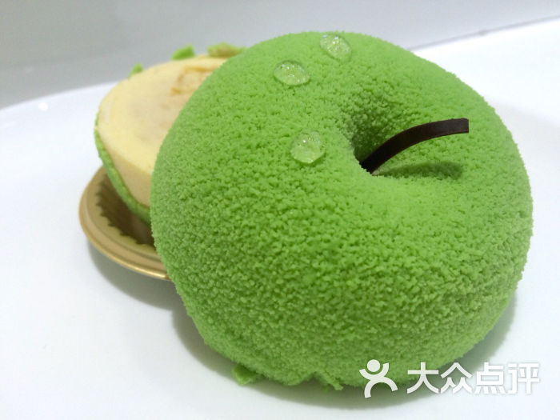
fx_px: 469
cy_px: 210
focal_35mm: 29
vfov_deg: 48.2
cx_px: 280
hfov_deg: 61.7
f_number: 2.2
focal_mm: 4.15
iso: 64
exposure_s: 1/120
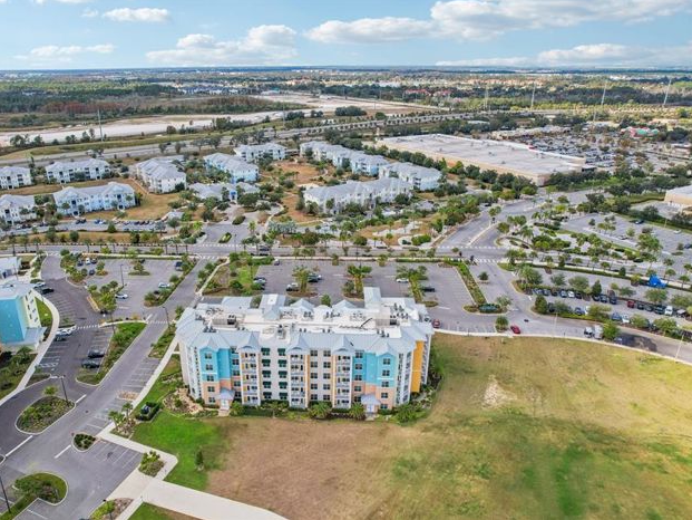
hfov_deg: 71.3
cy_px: 259
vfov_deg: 56.8
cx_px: 301
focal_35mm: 24
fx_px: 480
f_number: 2.8
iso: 150
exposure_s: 1/1500
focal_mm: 8.4
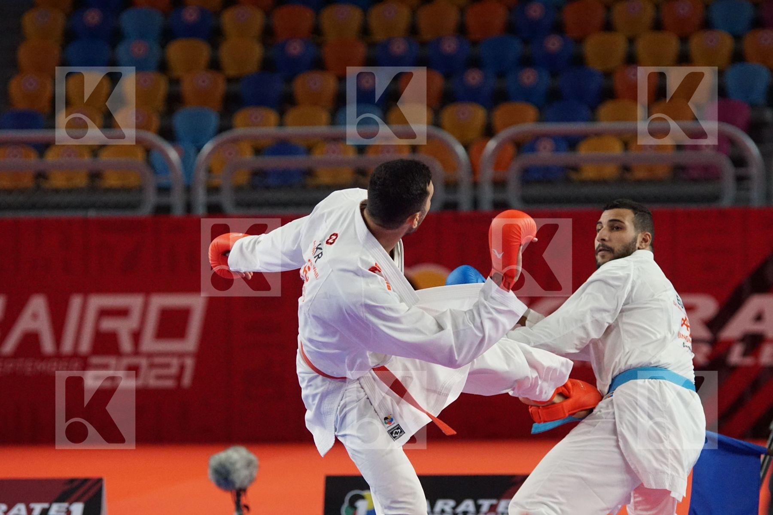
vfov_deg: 6.1
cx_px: 386
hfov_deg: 9.1
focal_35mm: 225
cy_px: 258
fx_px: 4831
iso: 3200
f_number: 2.8
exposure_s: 1/2000
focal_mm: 150
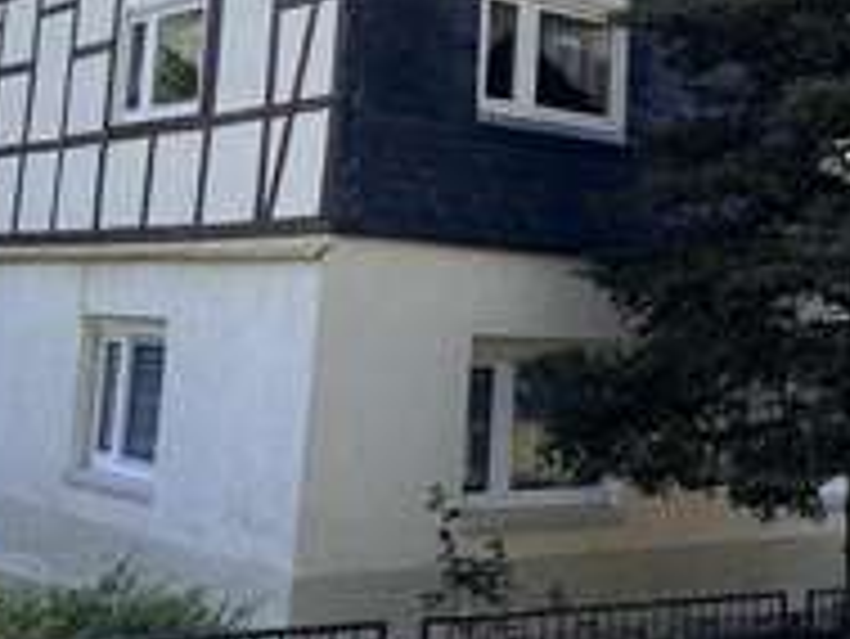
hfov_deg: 30.9
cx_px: 587
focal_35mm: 62
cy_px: 90
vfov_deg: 23.2
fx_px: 1523
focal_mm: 5.7
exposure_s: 1/2513
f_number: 1.5
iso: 50
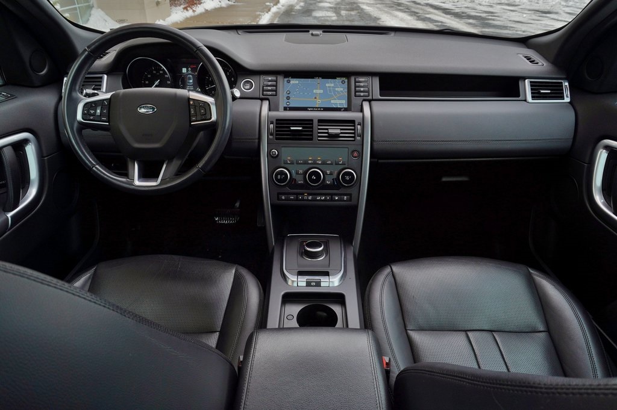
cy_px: 205
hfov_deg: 73.8
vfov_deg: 53.1
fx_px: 411
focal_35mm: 24
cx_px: 308
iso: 100
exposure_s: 1/80
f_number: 7.1
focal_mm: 16
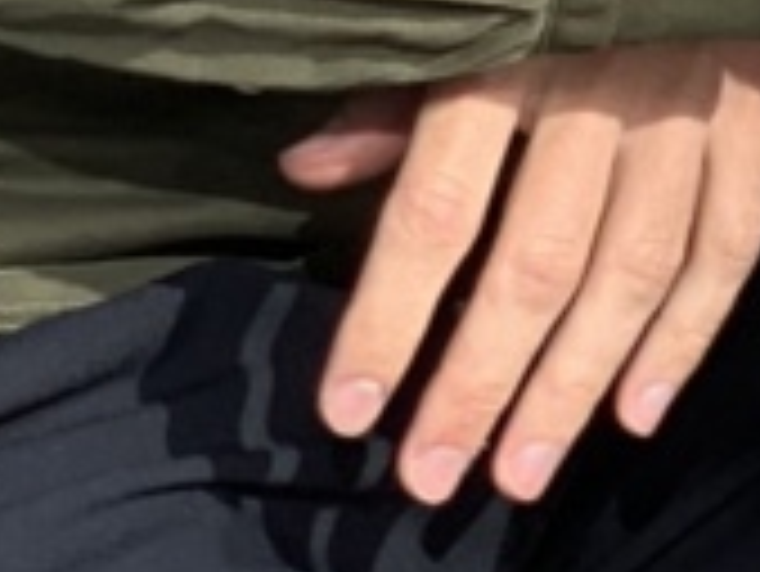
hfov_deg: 5.2
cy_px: -1374
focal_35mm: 369
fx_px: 8107
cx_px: 1947
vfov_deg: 3.9
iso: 16
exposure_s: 1/1295
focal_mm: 6
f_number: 2.4
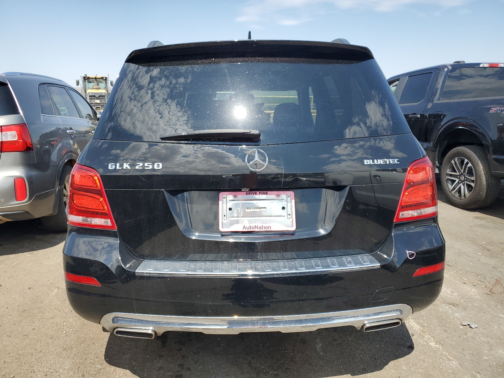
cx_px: 252
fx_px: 379
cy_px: 189
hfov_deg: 67.3
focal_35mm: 26
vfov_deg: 53.1
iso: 50
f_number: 1.5
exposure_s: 1/2000
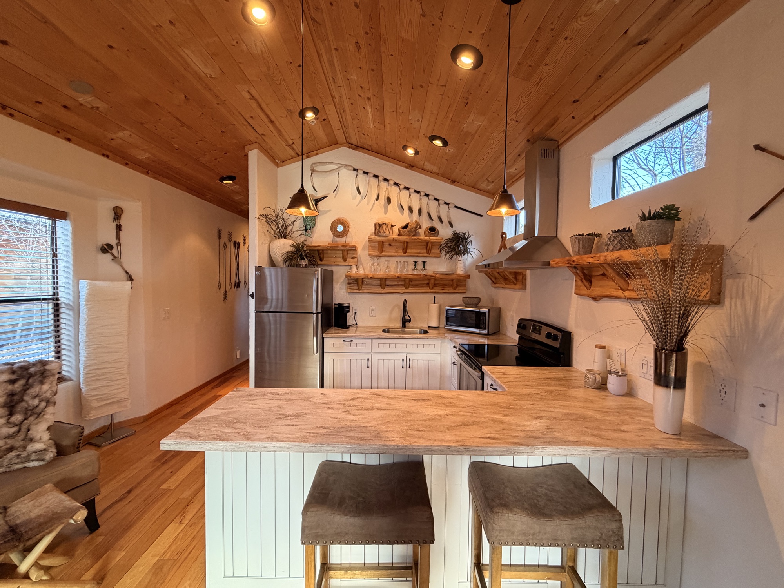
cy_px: 294
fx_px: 317
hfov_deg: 102.1
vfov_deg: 85.7
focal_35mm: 14
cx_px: 392
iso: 320
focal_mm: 2.22
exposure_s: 1/60
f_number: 2.2
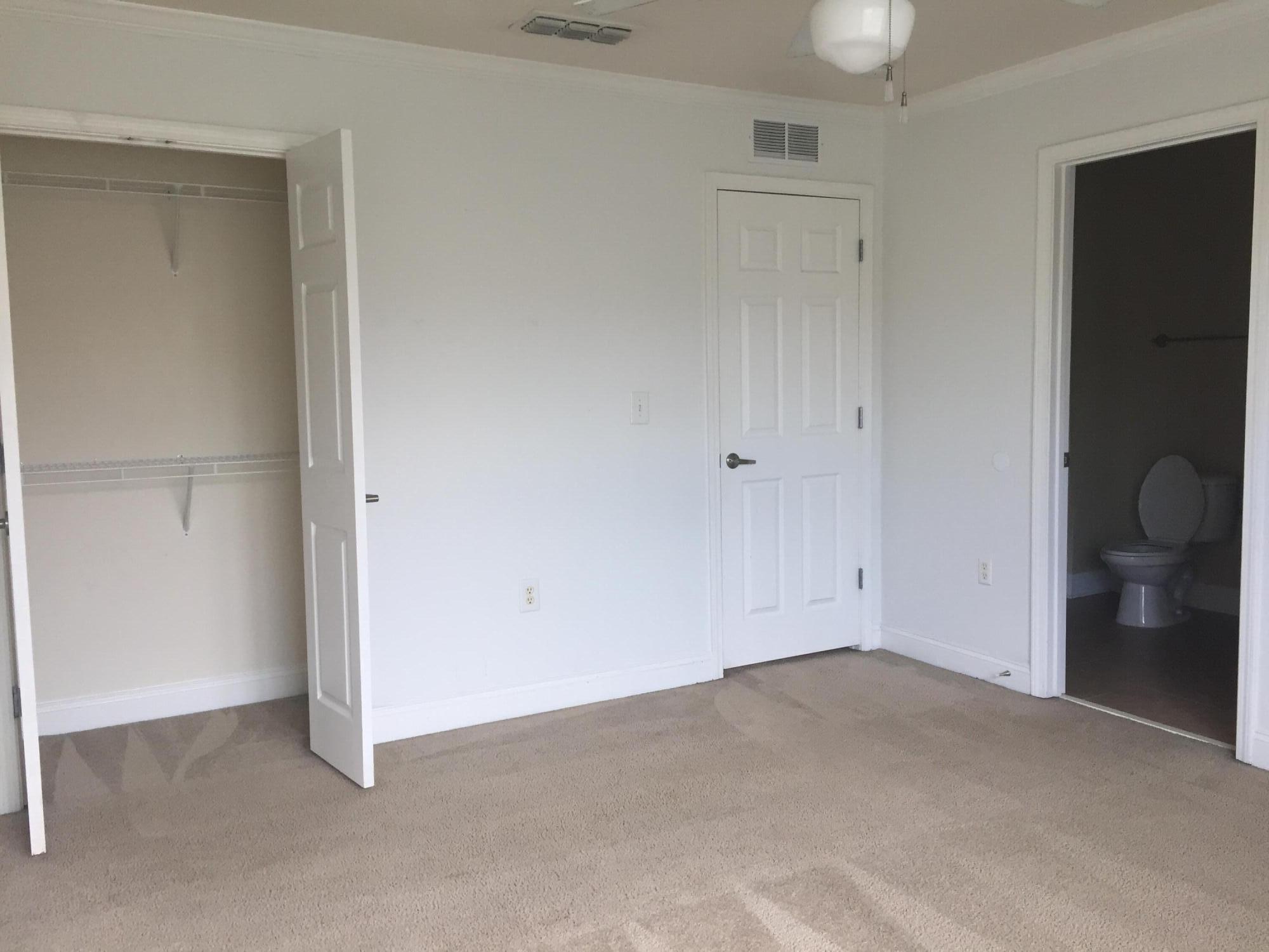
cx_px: 634
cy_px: 476
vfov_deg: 48.2
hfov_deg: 61.7
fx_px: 1063
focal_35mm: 29
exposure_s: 1/30
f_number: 2.2
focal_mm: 4.15
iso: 32
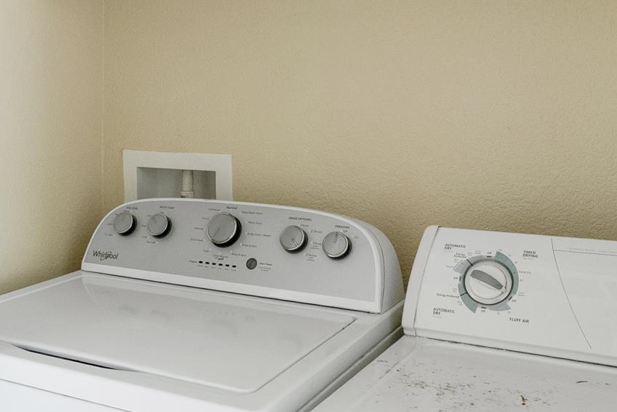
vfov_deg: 28.4
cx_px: 153
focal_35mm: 47
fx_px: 806
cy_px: 112
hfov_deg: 40.7
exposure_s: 1/2
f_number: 7.1
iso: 800
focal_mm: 16
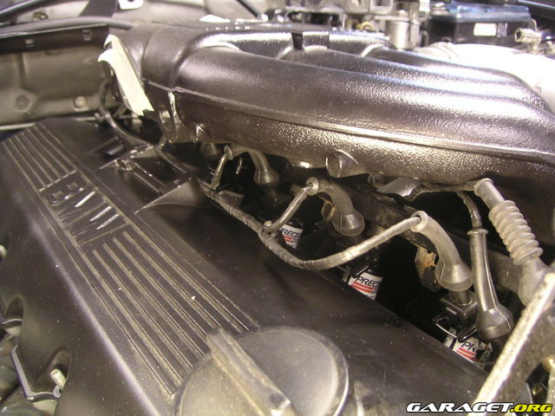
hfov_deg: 50.1
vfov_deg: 38.7
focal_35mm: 37
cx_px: 278
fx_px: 593
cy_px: 208
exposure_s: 1/3
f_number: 2.8
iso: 100
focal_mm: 5.7
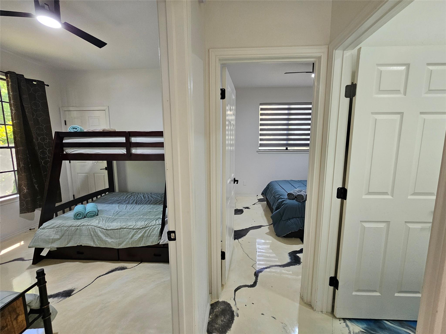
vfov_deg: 89.9
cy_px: 167
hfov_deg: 106.2
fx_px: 167
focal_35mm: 13
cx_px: 223
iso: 250
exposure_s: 1/60
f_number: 2.2
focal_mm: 2.2
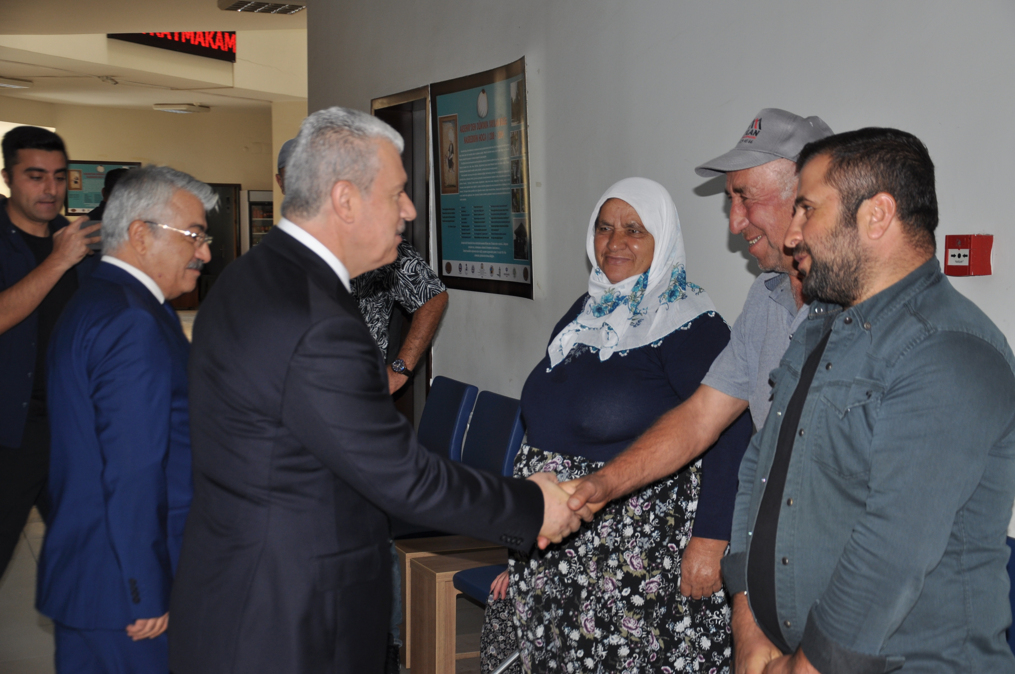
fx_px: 1478
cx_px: 508
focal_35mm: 52
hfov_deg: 37.9
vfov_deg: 25.7
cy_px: 337
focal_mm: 35
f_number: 4.5
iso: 200
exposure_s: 1/60
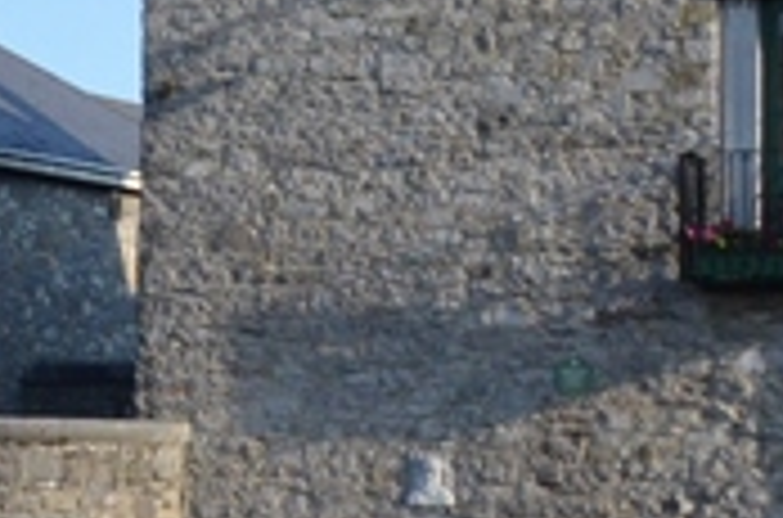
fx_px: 3449
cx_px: -1138
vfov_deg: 8.6
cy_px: 302
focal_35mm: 159
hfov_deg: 10.9
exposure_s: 1/640
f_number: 13
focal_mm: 18
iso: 1000
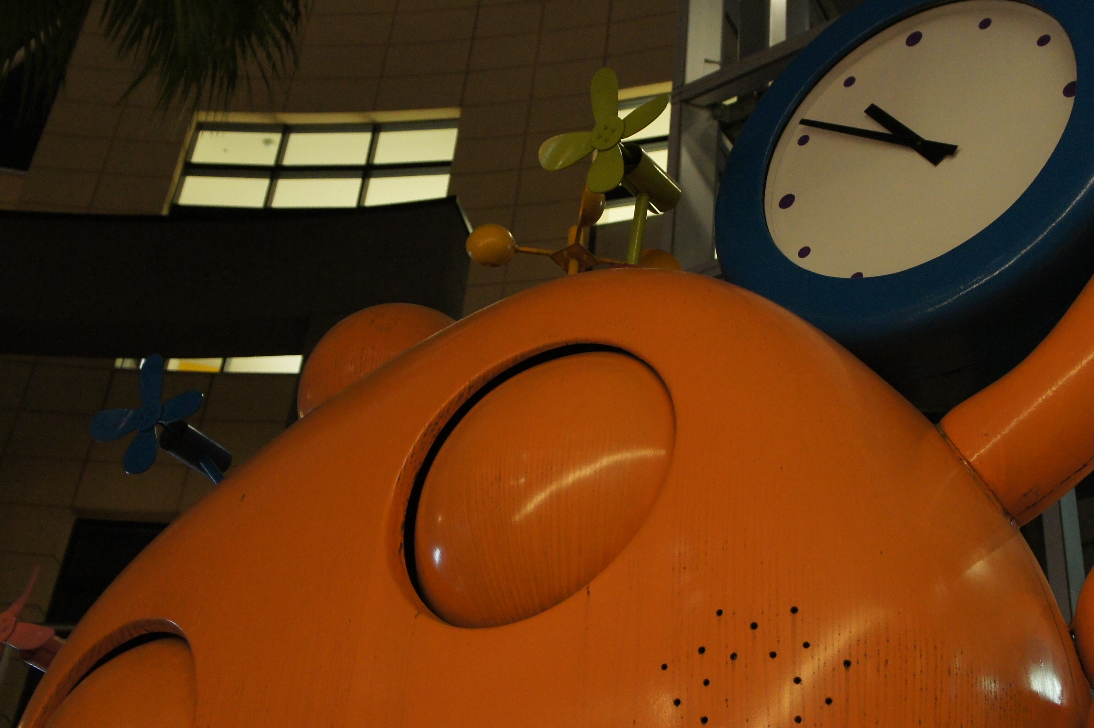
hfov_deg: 38.2
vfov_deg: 26.0
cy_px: 375
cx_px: 613
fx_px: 1579
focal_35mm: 52
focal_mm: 24
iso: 1600
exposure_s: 1/40
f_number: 4
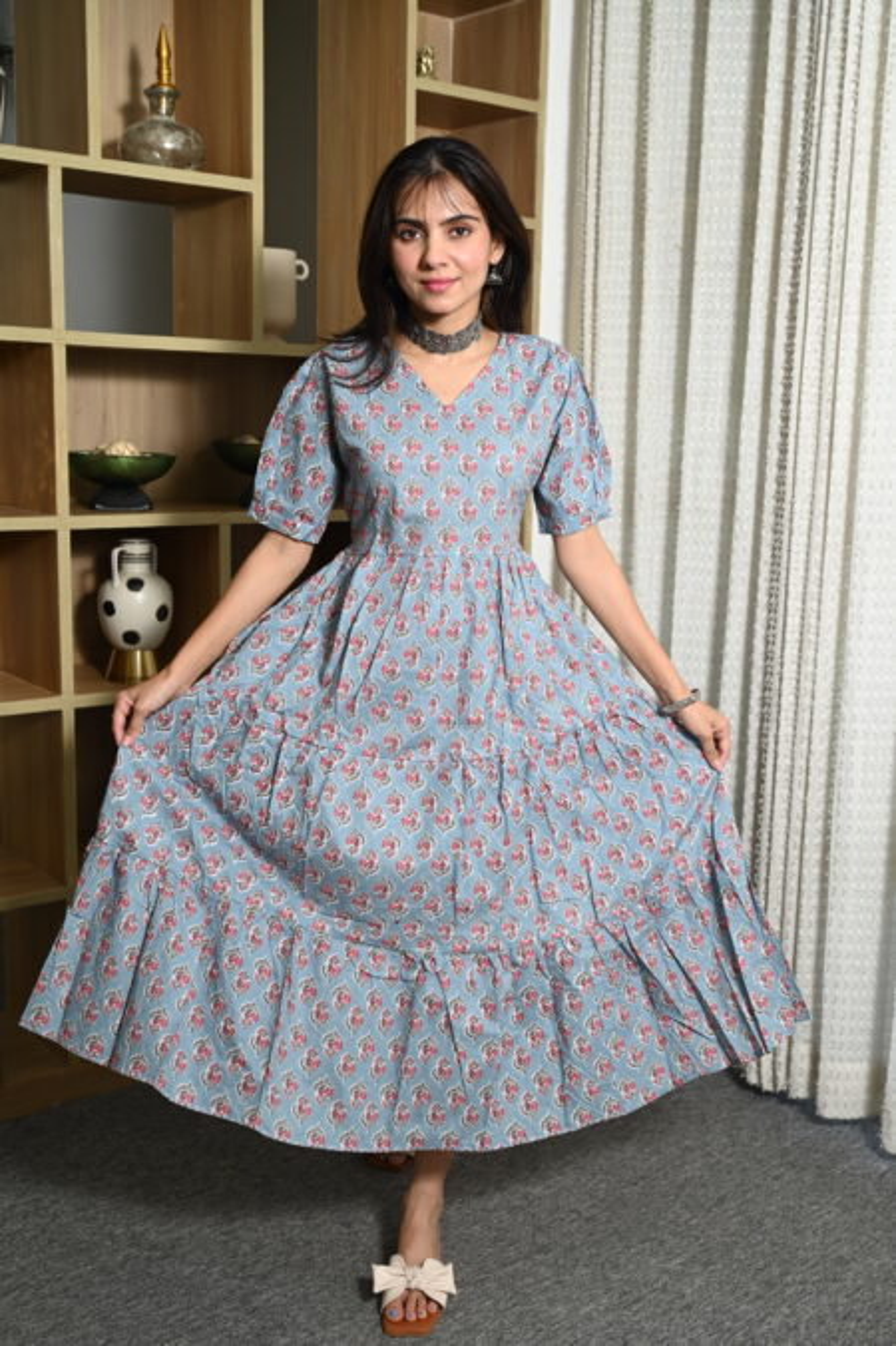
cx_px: 448
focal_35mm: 38
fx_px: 1420
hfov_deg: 35.0
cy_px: 673
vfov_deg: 50.7
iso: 400
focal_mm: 38
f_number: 5.6
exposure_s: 1/160
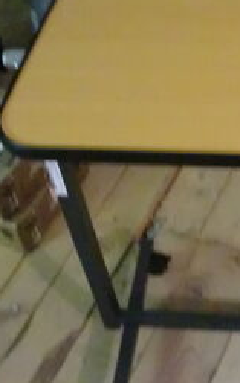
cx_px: 251
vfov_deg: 29.0
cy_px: 195
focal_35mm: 71
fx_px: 743
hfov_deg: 17.8
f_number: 3.1
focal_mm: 6.3
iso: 1600
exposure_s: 1/40
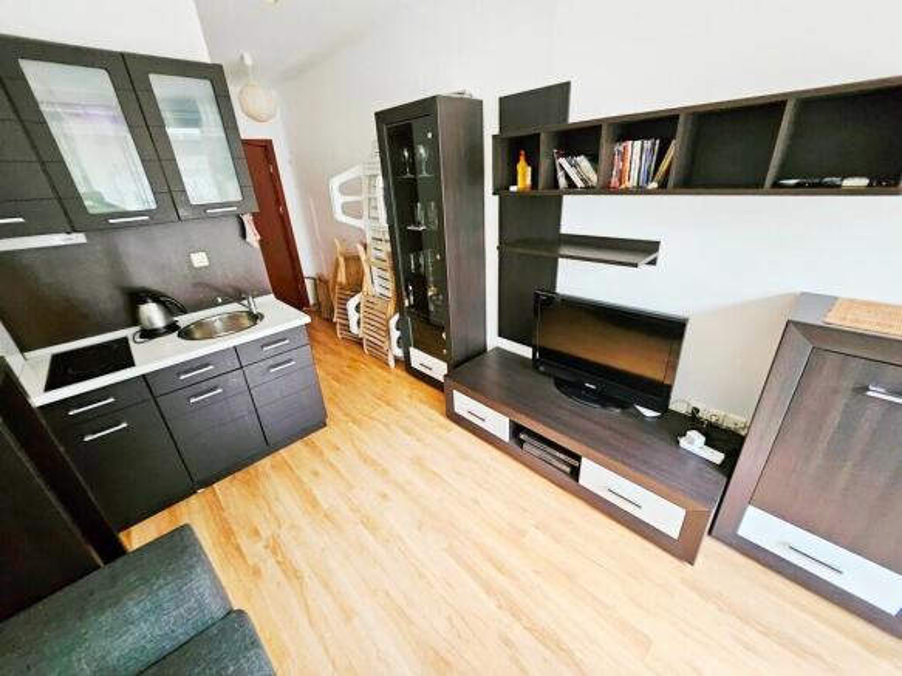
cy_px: 338
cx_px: 451
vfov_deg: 89.9
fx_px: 339
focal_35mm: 13
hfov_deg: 106.2
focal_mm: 1.7
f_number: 2.2
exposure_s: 1/33.3
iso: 320
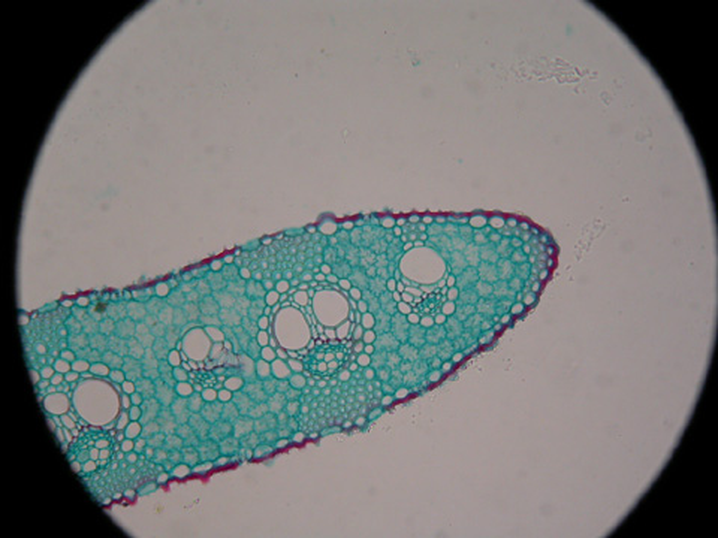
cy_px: 269
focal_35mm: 38
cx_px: 359
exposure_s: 1/137
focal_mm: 7.85
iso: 100
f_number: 3.7
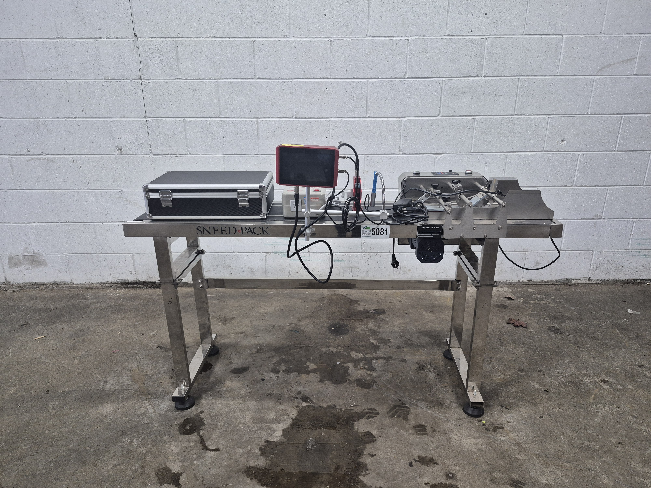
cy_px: 244
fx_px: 433
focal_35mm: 23
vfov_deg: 58.9
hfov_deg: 73.9
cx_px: 326
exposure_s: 1/120
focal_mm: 5.4
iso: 250
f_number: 1.8
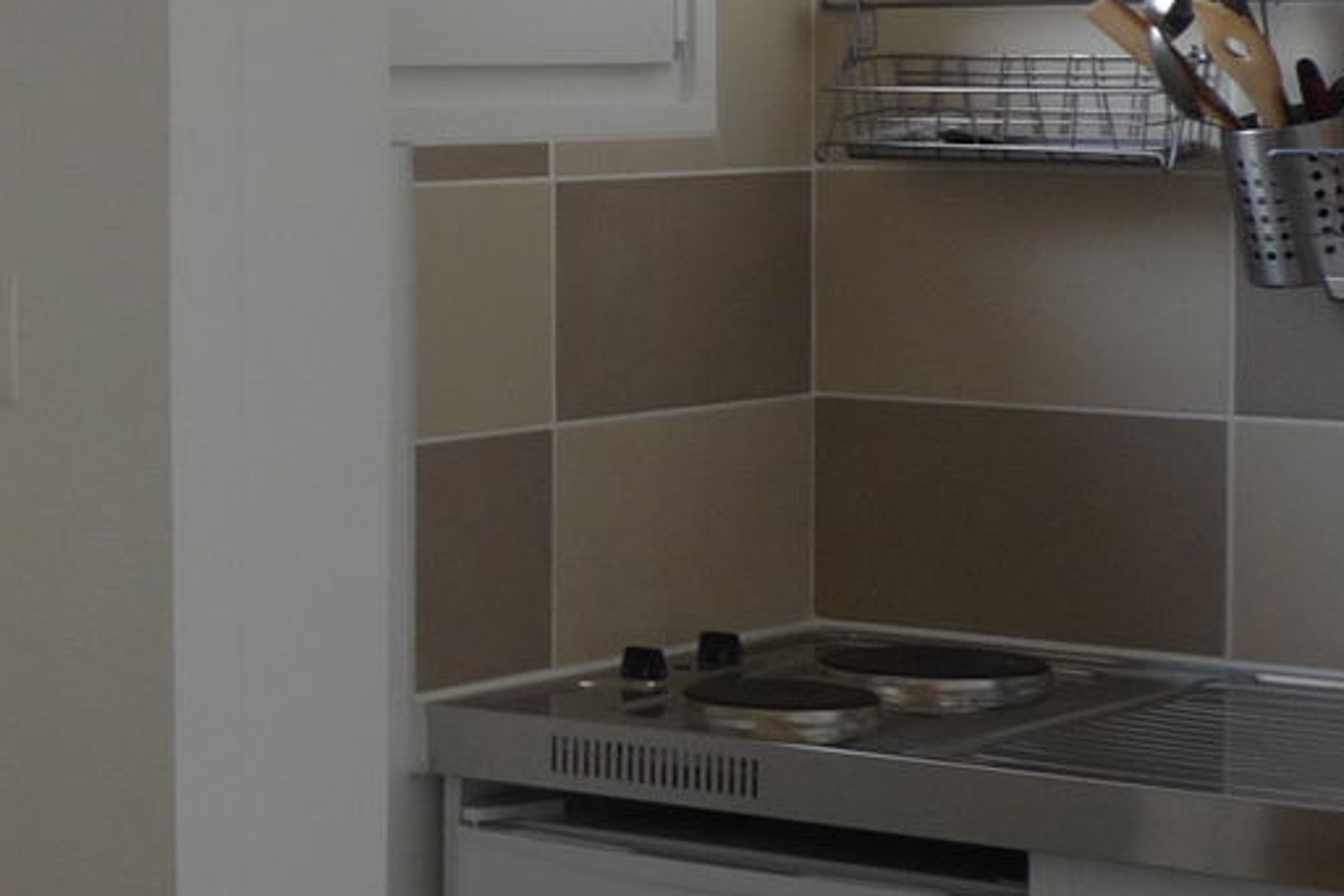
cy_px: 149
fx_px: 3994
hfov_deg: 18.4
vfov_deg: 12.7
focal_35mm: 107
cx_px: -149
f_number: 2.8
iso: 100
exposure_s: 1/60
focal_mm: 5.5
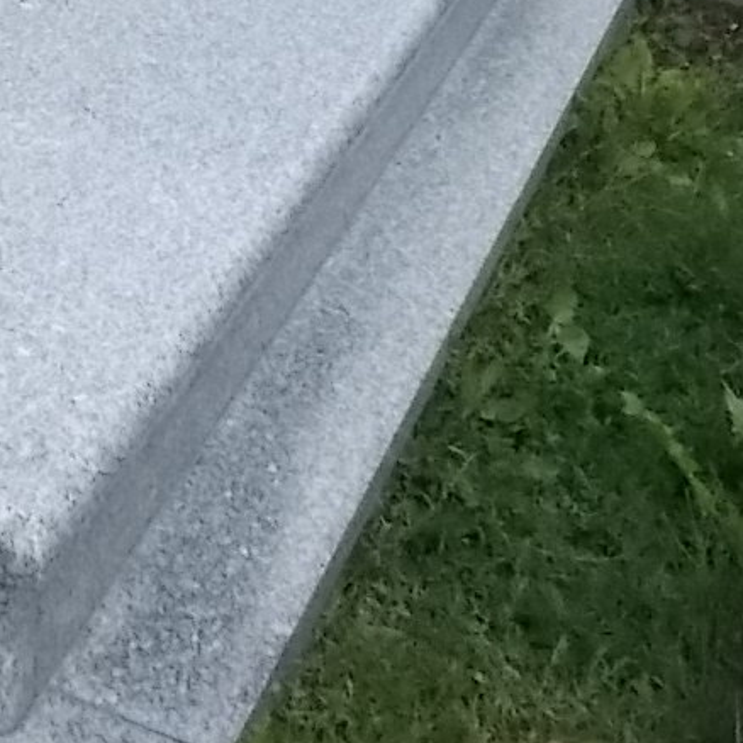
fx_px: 2040
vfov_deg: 19.6
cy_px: -120
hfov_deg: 19.3
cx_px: -190
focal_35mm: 84
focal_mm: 4.6
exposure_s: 1/1000
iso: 400
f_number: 8
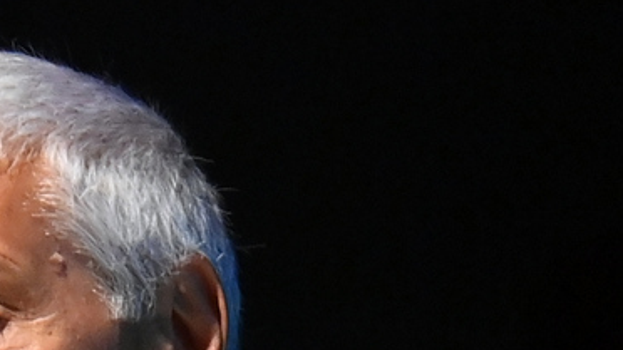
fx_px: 11709
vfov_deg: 1.7
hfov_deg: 3.0
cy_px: 696
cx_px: -65
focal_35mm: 709
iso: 4000
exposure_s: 1/400
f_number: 4
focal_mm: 120
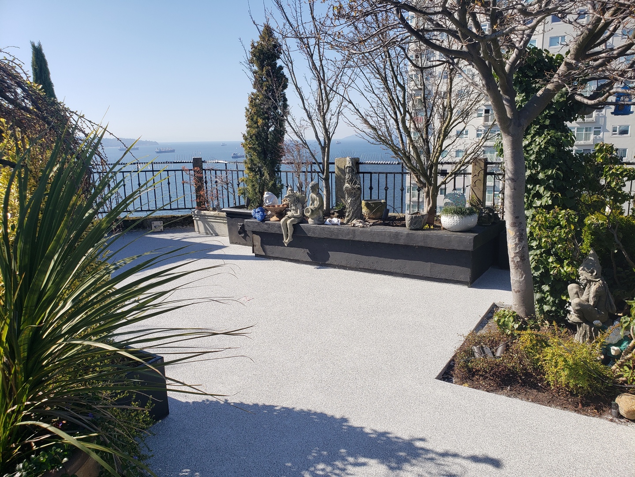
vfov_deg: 53.1
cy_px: 238
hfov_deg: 67.3
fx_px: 477
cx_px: 318
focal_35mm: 26
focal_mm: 4.3
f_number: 2.4
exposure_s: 1/1186
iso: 50
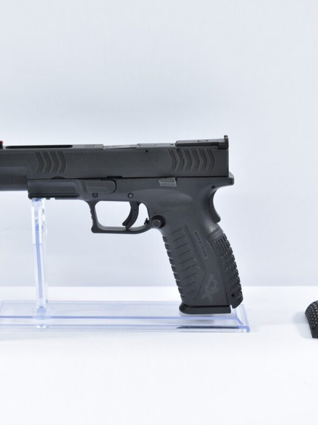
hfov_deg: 13.6
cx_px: 118
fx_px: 1336
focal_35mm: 109
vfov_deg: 18.1
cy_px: 213
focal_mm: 50
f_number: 5.6
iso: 640
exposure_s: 1/20
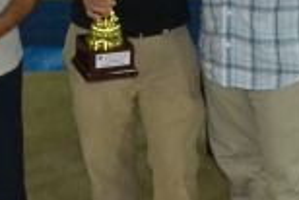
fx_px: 905
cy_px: -9
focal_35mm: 109
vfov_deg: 12.4
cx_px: 107
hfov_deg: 18.7
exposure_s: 1/60
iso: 2800
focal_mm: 19
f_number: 3.5
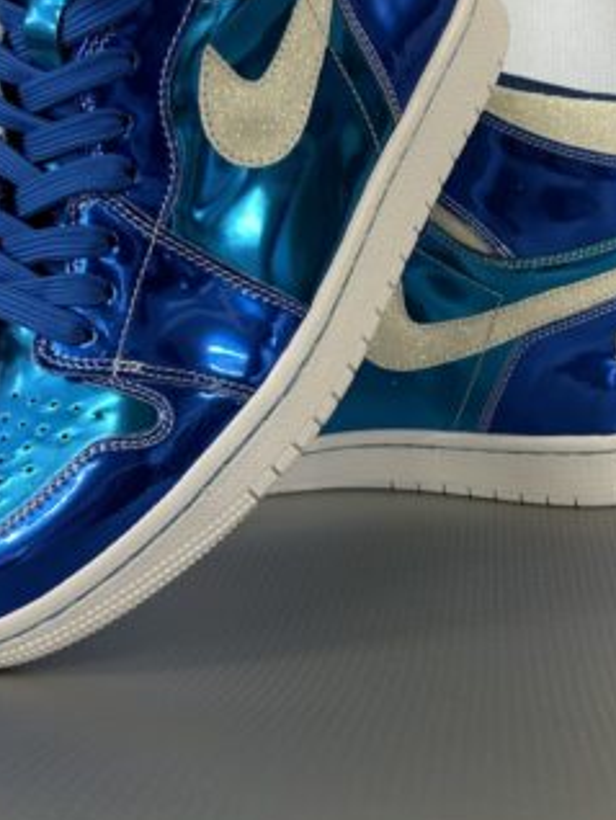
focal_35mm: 49
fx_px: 1161
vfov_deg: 38.8
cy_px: 351
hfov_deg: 29.6
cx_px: 387
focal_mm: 5.7
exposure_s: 1/100
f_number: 1.5
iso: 100
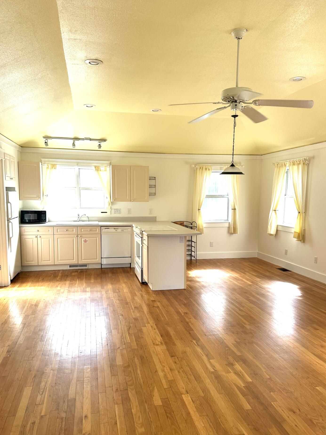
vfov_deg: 67.2
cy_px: 230
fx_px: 326
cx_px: 154
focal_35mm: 26
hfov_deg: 53.0
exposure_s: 1/142
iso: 64
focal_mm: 6.86
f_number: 1.78
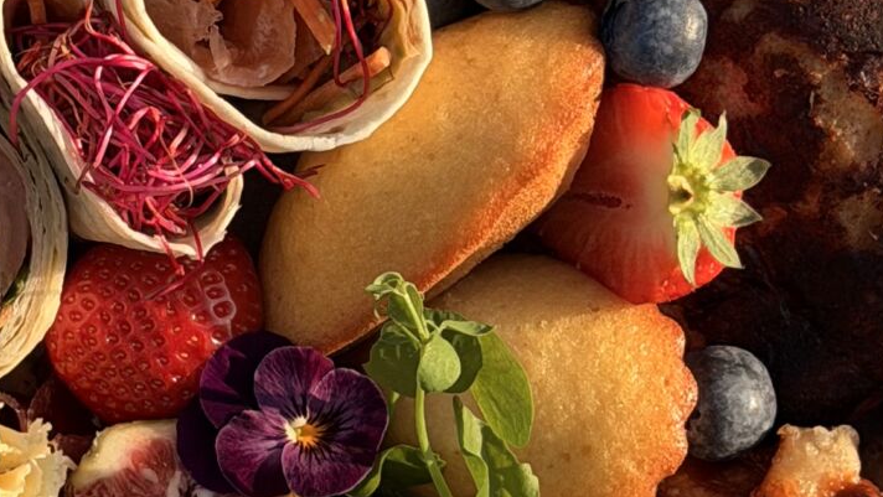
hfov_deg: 11.4
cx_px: 105
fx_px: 4403
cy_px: 123
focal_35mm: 188
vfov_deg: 6.5
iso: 64
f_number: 1.78
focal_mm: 6.76
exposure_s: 1/2865
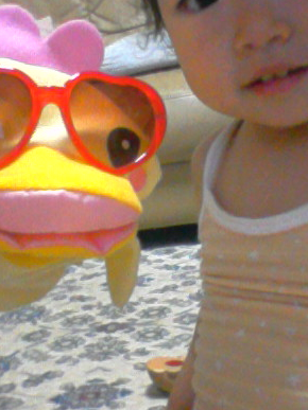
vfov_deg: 39.6
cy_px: 182
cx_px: 149
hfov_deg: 30.2
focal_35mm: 48
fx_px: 570
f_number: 2.8
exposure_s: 1/10.3
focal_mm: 1.5
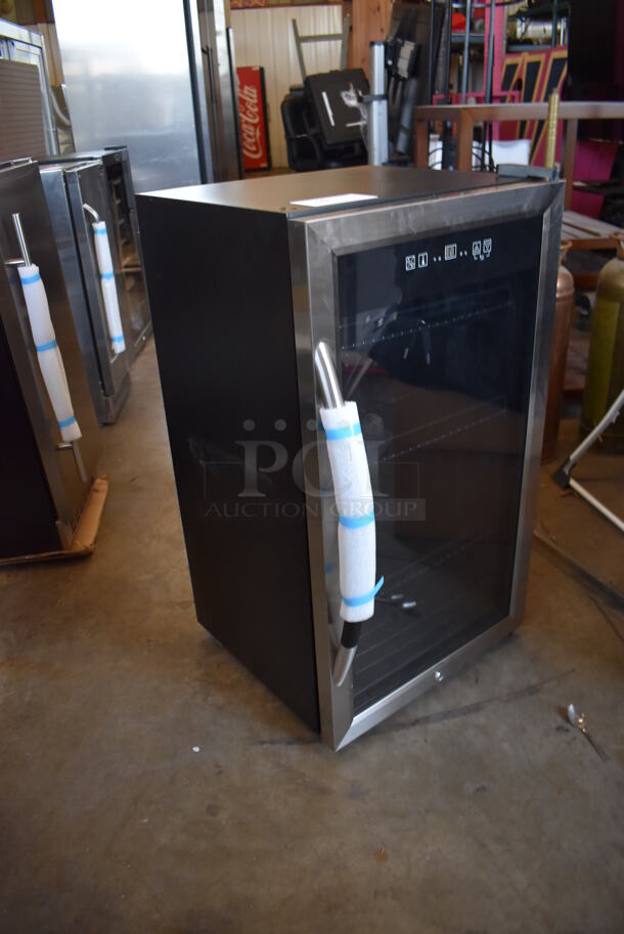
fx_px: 701
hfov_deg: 48.0
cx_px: 312
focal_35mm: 27
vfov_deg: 67.3
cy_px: 467
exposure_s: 1/200
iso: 800
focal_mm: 18
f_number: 3.5
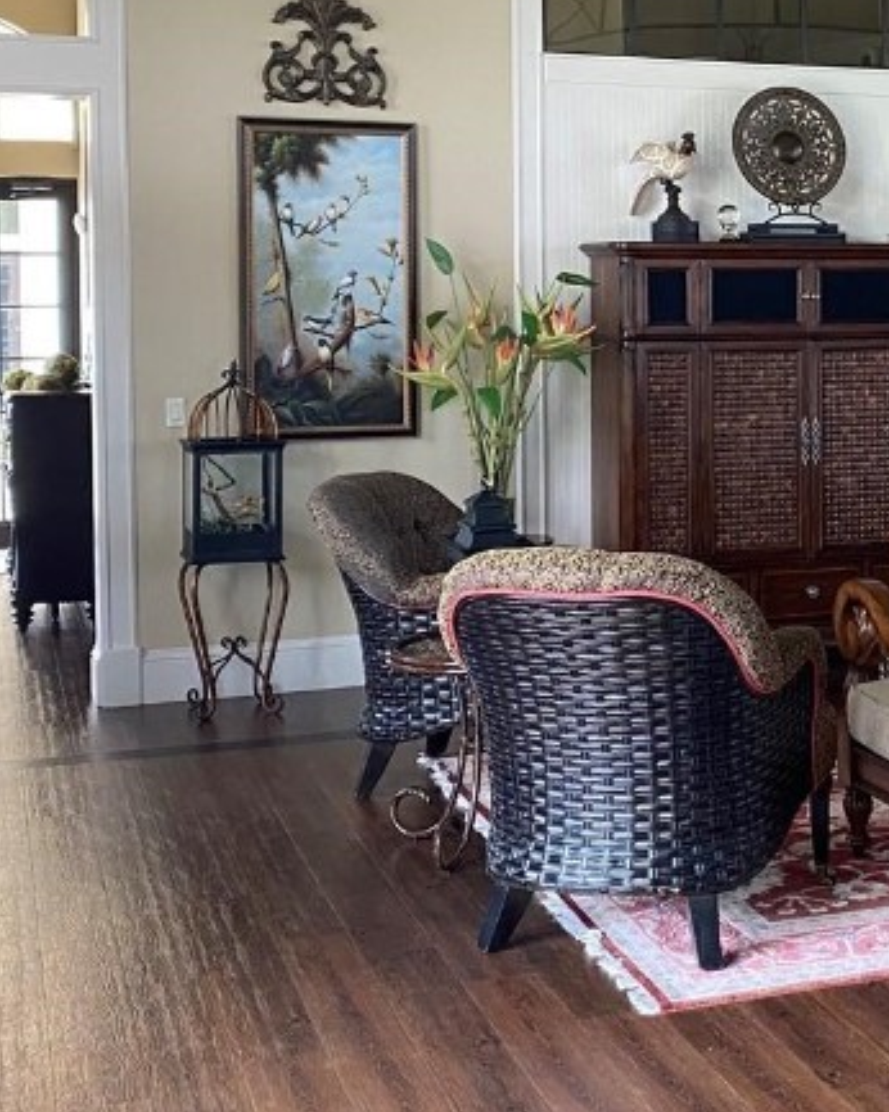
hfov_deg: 24.4
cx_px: 858
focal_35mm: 60
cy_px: 378
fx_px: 1975
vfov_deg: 31.2
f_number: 1.8
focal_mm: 4.25
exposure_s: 1/65
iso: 125
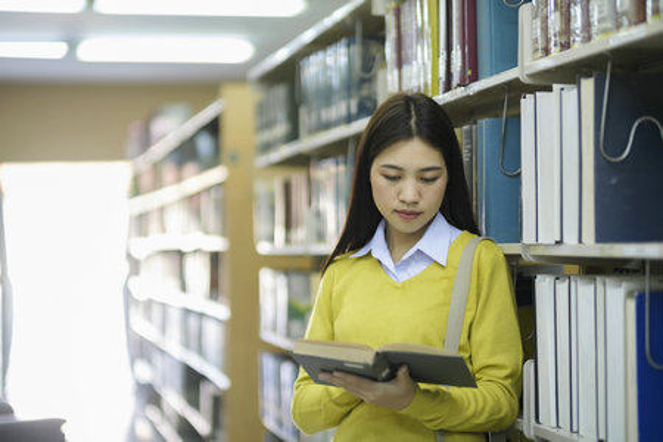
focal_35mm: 75
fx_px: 1381
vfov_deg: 18.2
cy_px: 221
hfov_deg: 27.0
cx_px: 332
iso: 200
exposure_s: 1/250
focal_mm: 50
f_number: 1.1
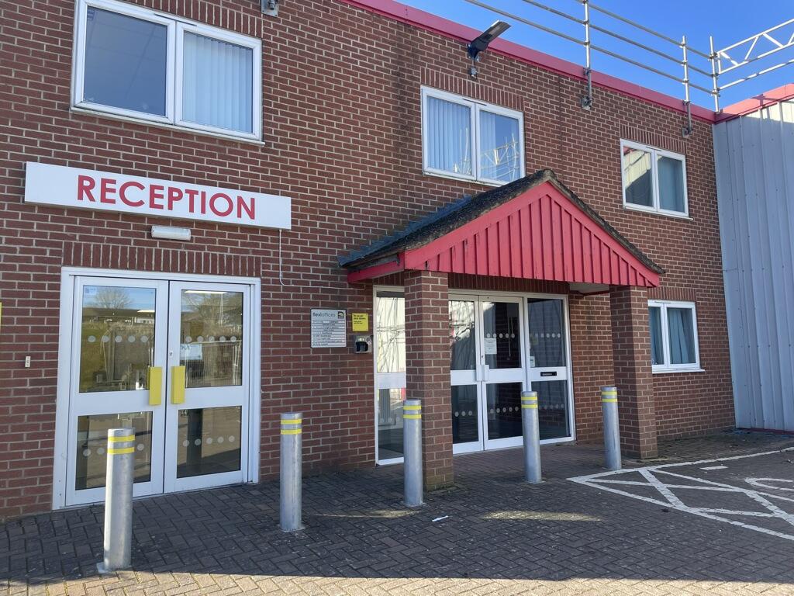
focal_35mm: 26
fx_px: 596
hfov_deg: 67.3
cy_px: 298
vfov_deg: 53.1
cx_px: 397
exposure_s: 1/561
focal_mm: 4.2
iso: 32
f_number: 1.6
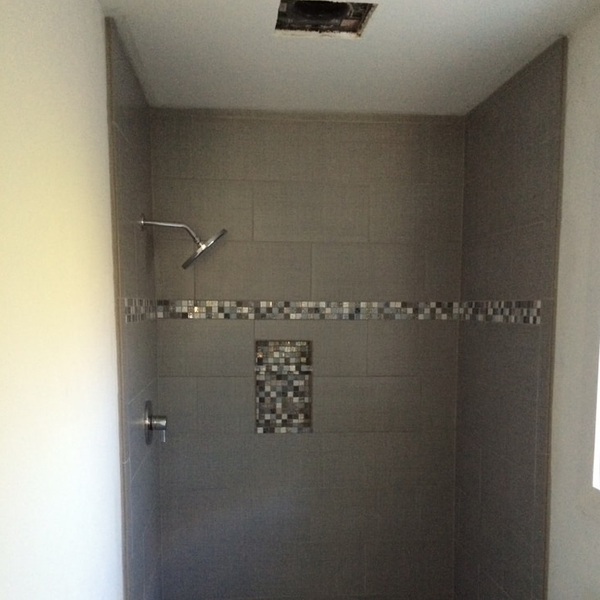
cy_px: 387
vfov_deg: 45.5
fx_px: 706
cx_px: 300
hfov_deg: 46.0
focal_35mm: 36
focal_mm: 4.12
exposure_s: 1/17
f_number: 2.2
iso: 320
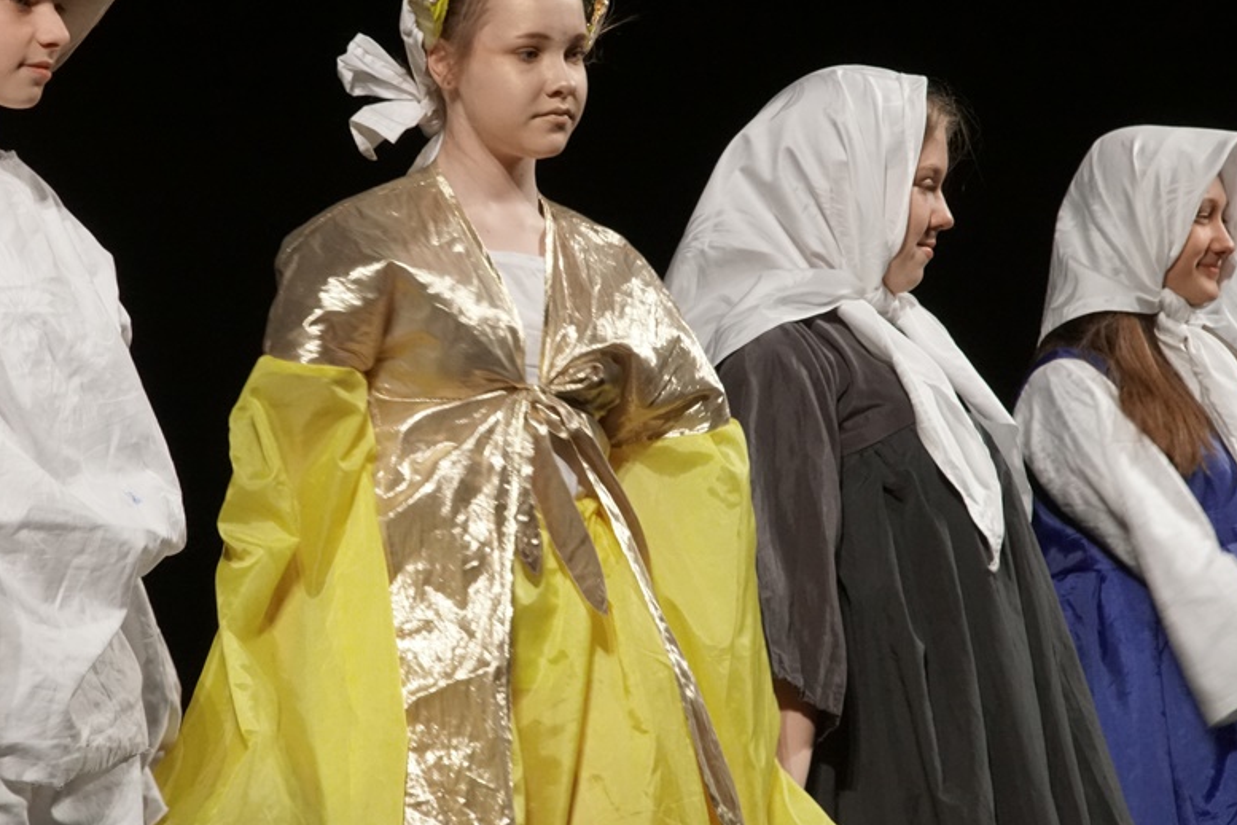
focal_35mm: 251
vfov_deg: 5.5
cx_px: 471
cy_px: 366
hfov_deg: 8.2
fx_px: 8624
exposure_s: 1/100
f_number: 8
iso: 3200
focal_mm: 130
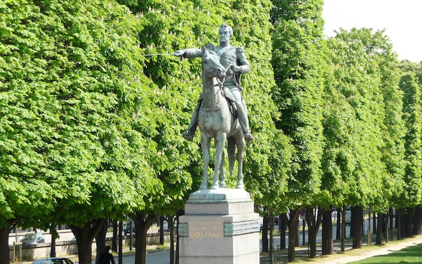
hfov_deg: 13.9
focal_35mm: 150
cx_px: 211
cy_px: 146
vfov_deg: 8.7
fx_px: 1725
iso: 100
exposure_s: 1/200
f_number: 4.8
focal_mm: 24.1
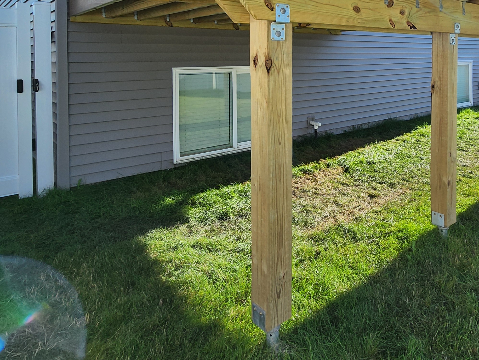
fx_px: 360
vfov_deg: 49.1
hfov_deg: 64.4
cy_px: 59
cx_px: 341
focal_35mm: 26
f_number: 2.2
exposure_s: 1/1946
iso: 50
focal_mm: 2.2
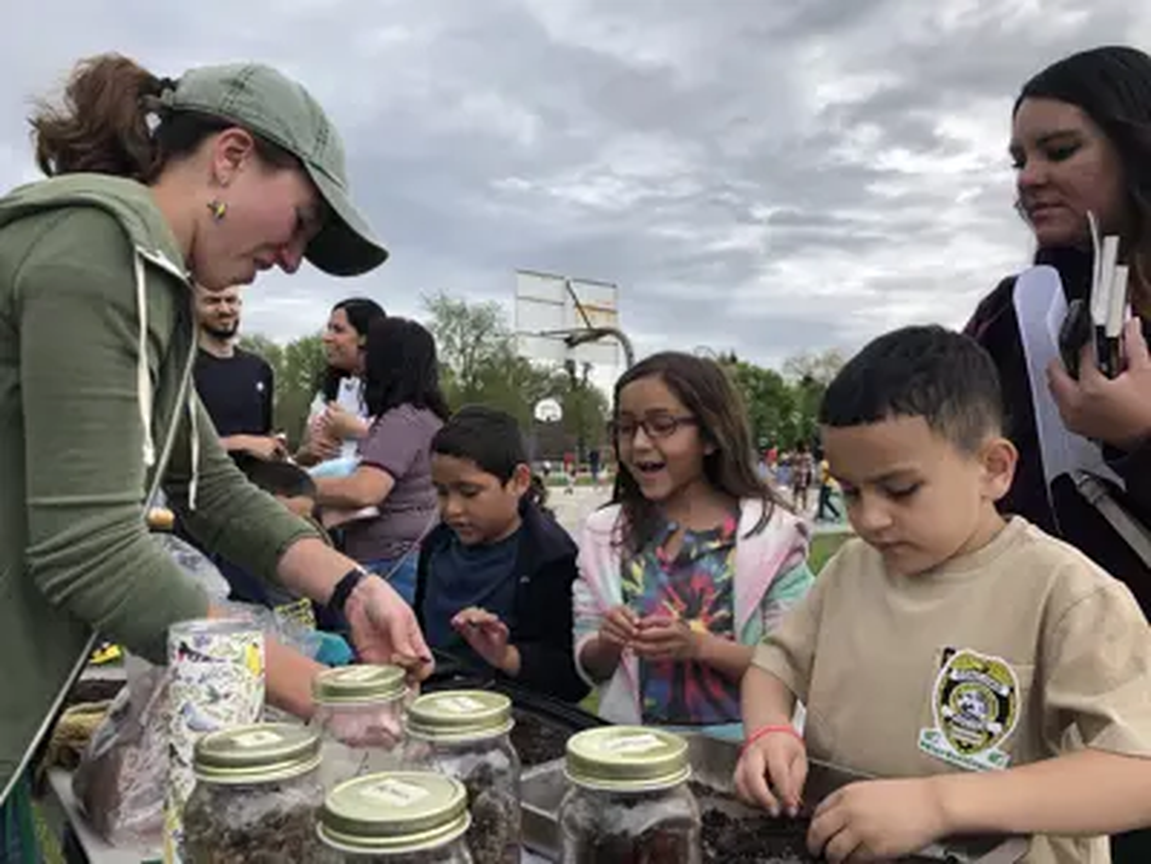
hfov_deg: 63.4
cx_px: 576
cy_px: 432
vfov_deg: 49.7
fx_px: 931
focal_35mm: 28
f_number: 1.8
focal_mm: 3.99
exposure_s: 1/917
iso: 20
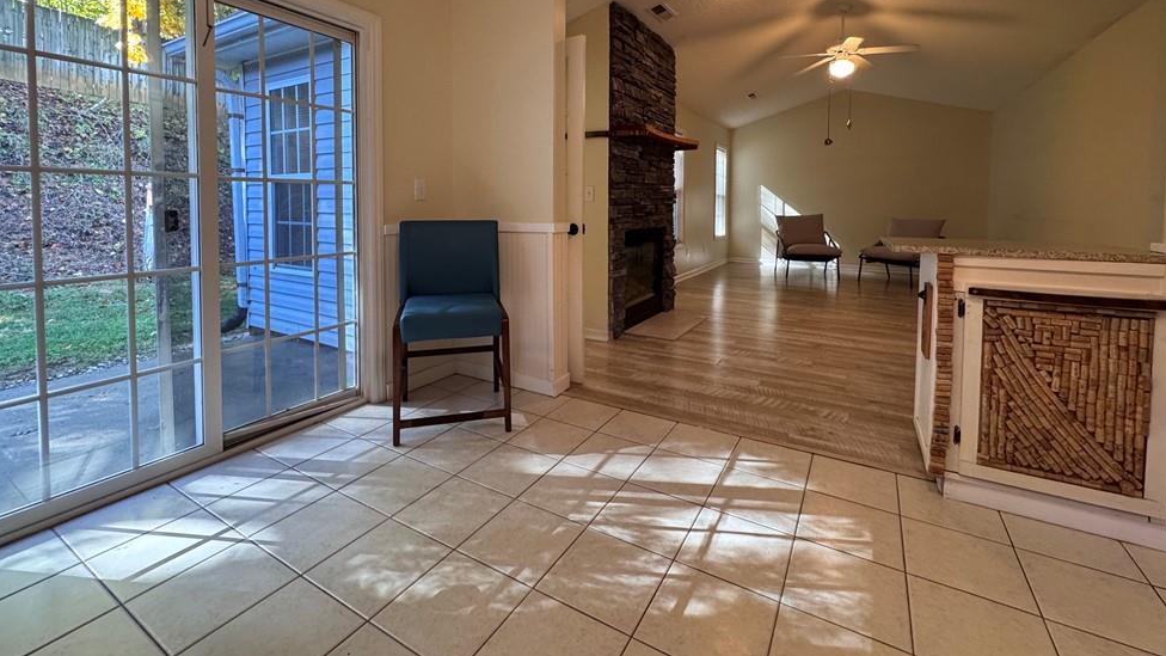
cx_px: 587
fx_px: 495
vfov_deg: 65.5
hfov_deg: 99.4
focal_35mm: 16
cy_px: 223
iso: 250
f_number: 2.2
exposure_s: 1/60
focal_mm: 2.22
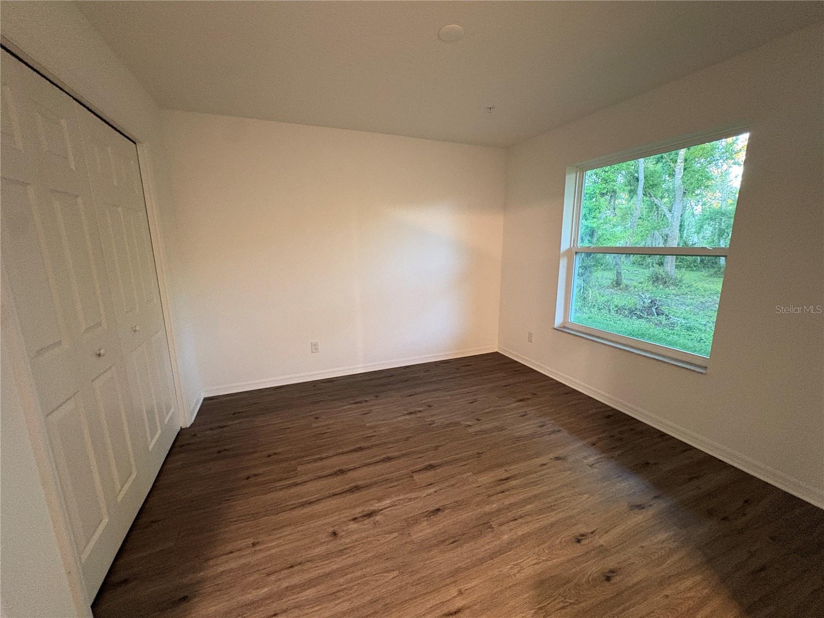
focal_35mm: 14
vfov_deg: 85.7
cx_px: 412
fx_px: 333
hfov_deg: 102.1
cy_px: 309
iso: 500
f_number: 2.2
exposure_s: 1/60
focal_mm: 2.22
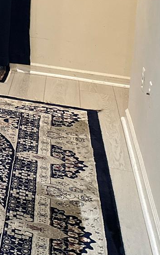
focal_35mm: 92
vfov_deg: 20.8
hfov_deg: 10.9
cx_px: -278
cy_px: -64
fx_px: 642
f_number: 1.78
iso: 400
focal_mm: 6.86
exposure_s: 1/60
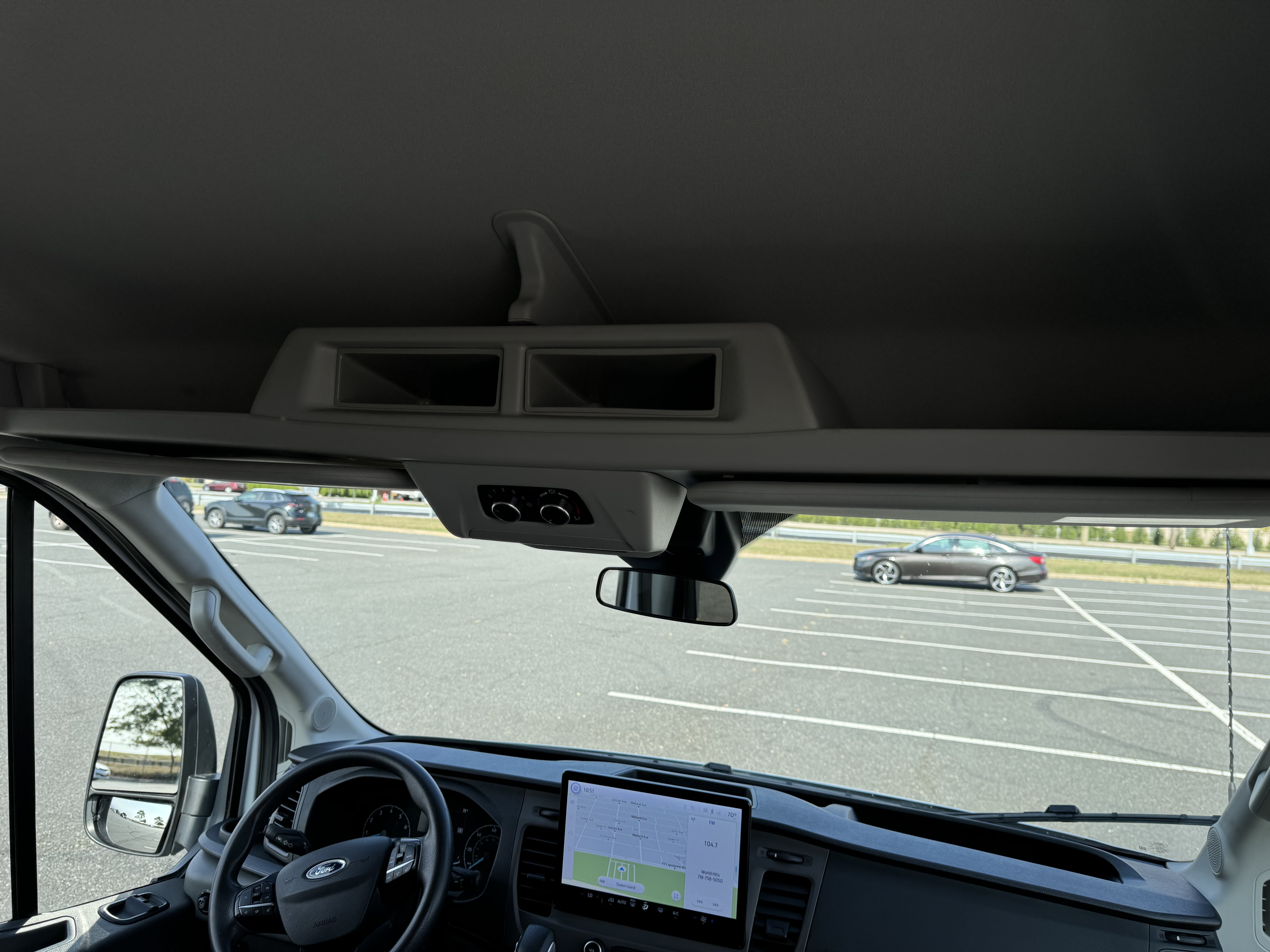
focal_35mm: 24
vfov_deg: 56.8
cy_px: 476
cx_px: 635
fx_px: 881
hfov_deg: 71.6
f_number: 1.78
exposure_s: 1/938
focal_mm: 6.76
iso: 80
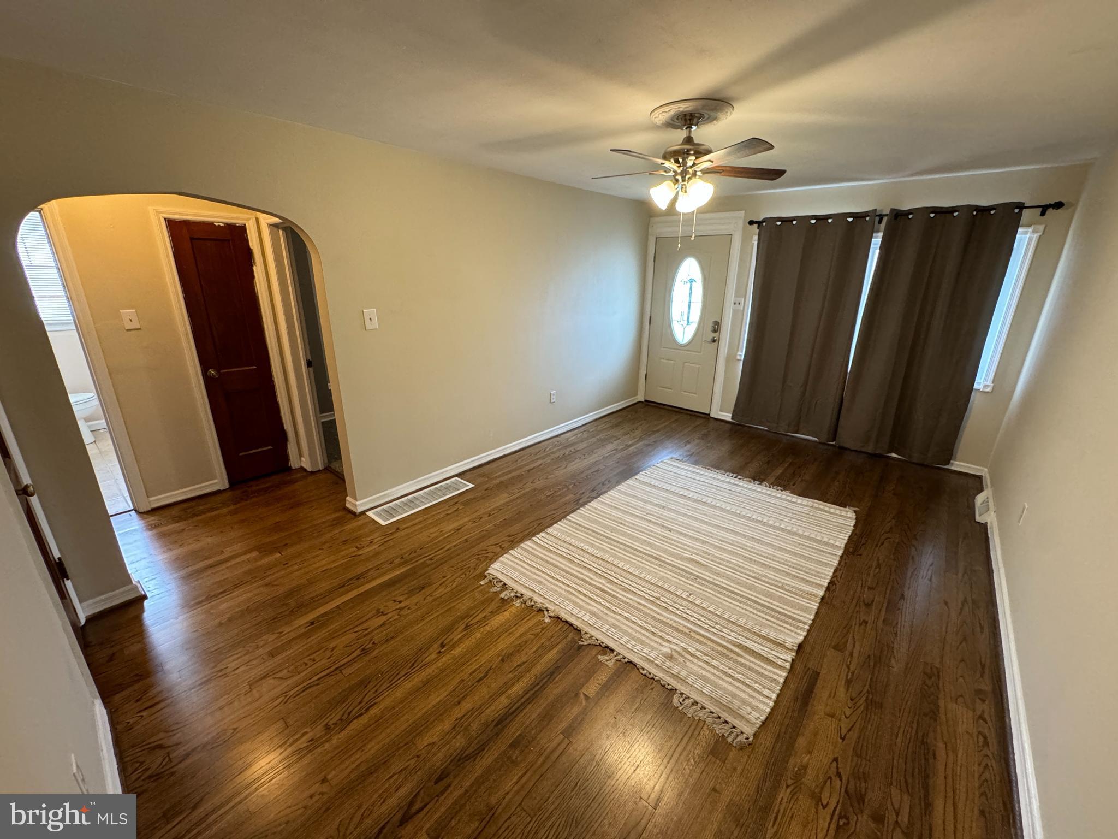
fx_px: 452
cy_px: 420
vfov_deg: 85.7
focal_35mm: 14
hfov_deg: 102.1
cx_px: 559
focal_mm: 2.22
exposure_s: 1/60
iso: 500
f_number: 2.2
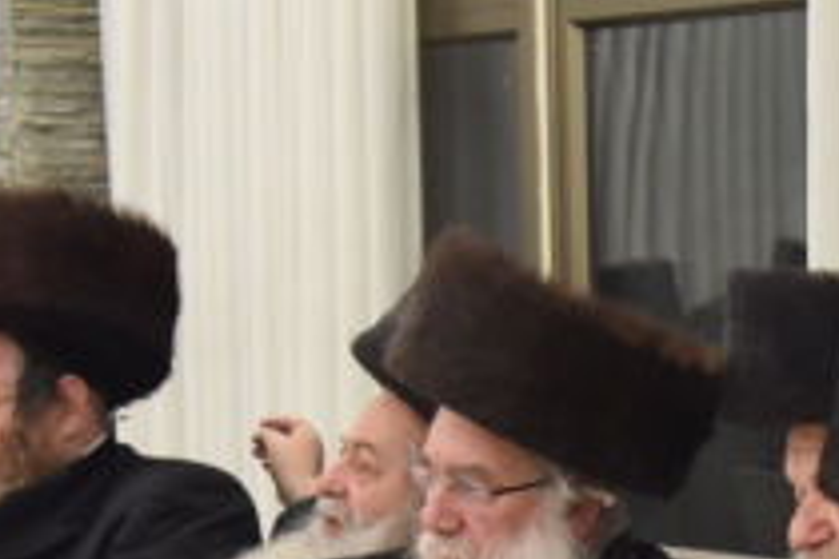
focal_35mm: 185
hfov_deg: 10.9
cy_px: 721
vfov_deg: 7.3
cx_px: 983
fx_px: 4311
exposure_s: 1/160
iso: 2500
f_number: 5.6
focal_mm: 38
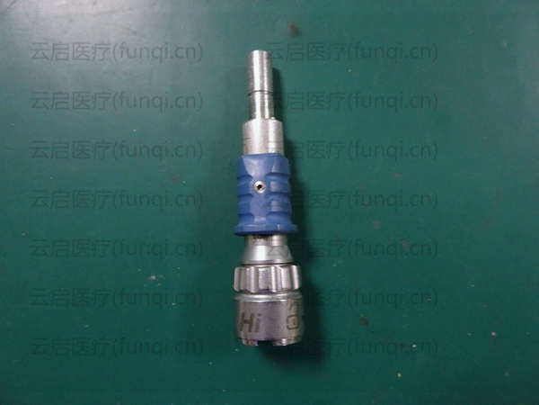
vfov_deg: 56.8
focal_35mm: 24
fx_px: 374
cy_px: 202
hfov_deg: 71.6
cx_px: 270
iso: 800
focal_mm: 4.1
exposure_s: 1/15
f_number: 3.5
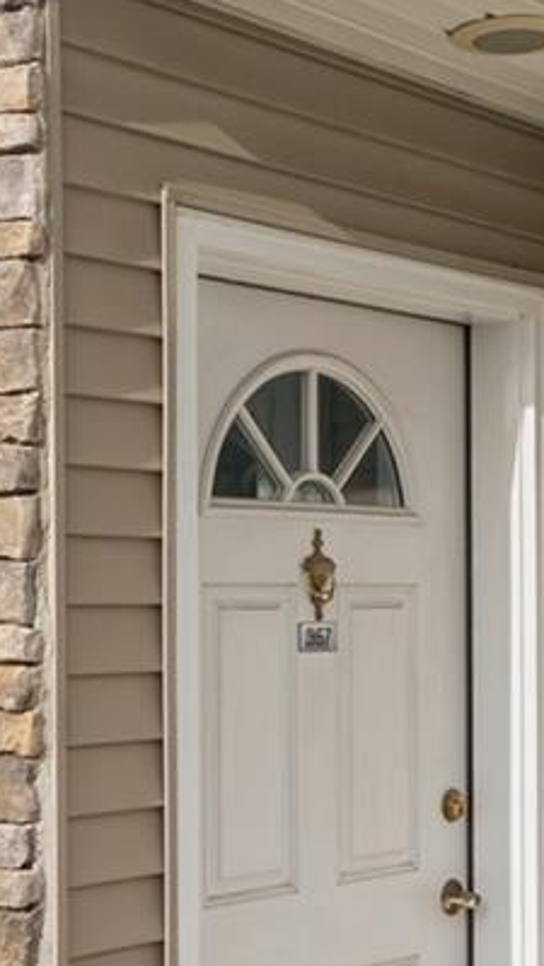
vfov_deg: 28.2
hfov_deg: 16.0
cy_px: 583
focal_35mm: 75
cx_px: 450
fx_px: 1923
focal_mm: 14
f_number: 11
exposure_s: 1/125
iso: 100
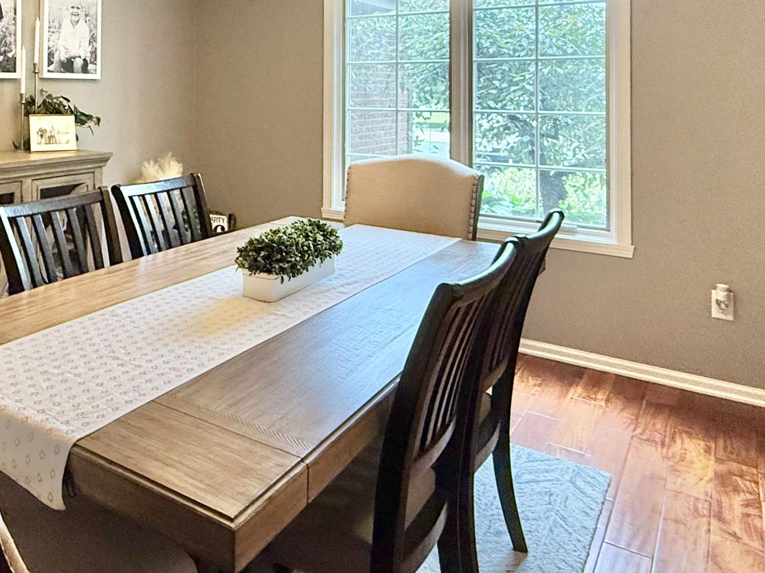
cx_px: 173
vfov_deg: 42.3
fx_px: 685
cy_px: 75
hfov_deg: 55.0
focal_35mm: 31
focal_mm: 2.22
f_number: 2.2
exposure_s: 1/120
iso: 320
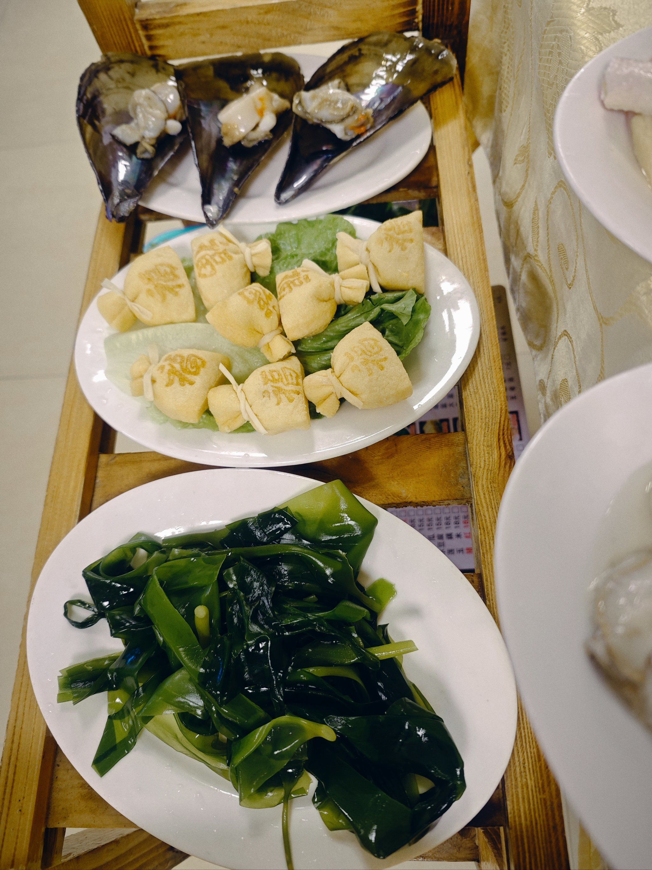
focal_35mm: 23
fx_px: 578
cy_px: 435
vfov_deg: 73.9
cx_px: 326
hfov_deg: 58.9
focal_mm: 6.55
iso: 250
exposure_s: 1/100
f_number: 1.6
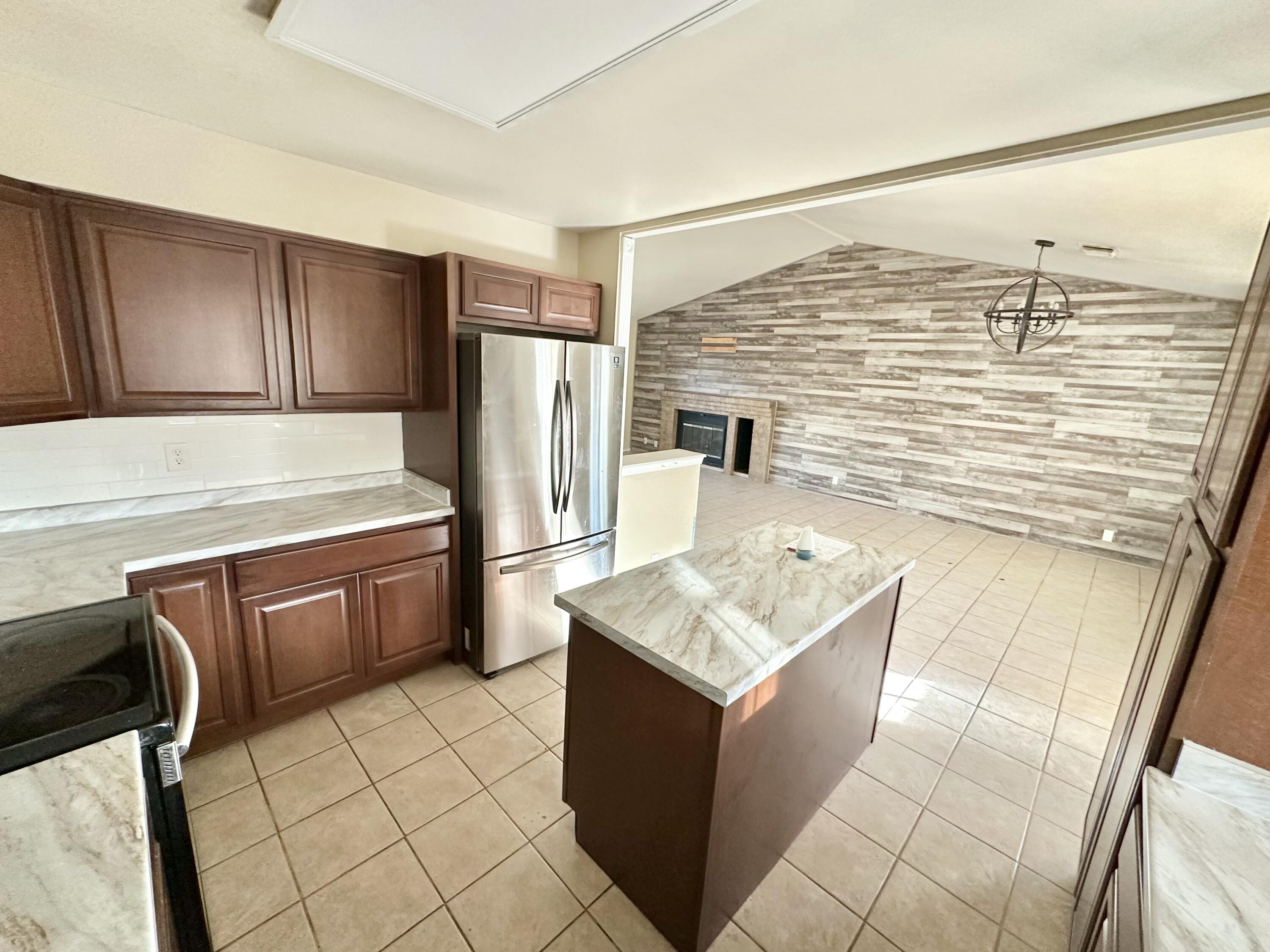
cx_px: 635
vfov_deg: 85.7
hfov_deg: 102.1
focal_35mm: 14
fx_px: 514
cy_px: 476
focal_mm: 2.22
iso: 320
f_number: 2.2
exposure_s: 1/99
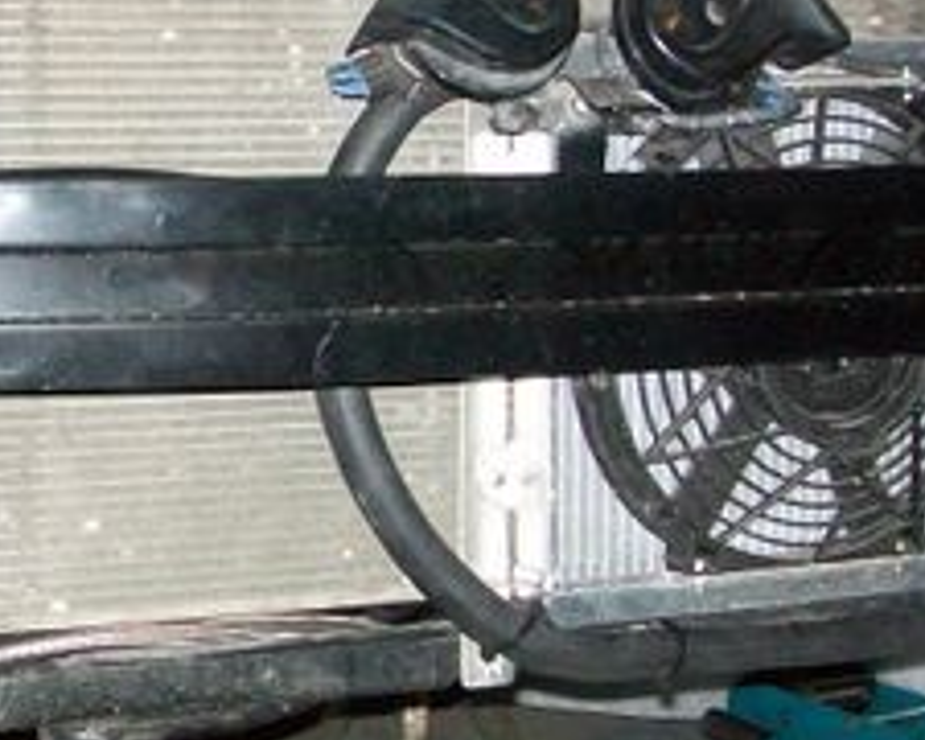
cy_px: 292
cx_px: 53
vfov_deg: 15.4
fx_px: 2738
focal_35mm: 100
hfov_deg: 18.8
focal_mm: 6
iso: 200
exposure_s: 1/125
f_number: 2.7
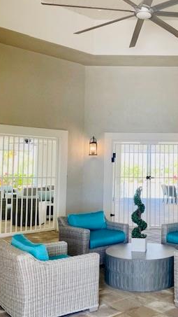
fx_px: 335
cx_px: 146
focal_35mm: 40
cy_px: 150
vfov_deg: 50.4
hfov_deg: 29.0
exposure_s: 1/121
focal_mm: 4.25
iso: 64
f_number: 1.8
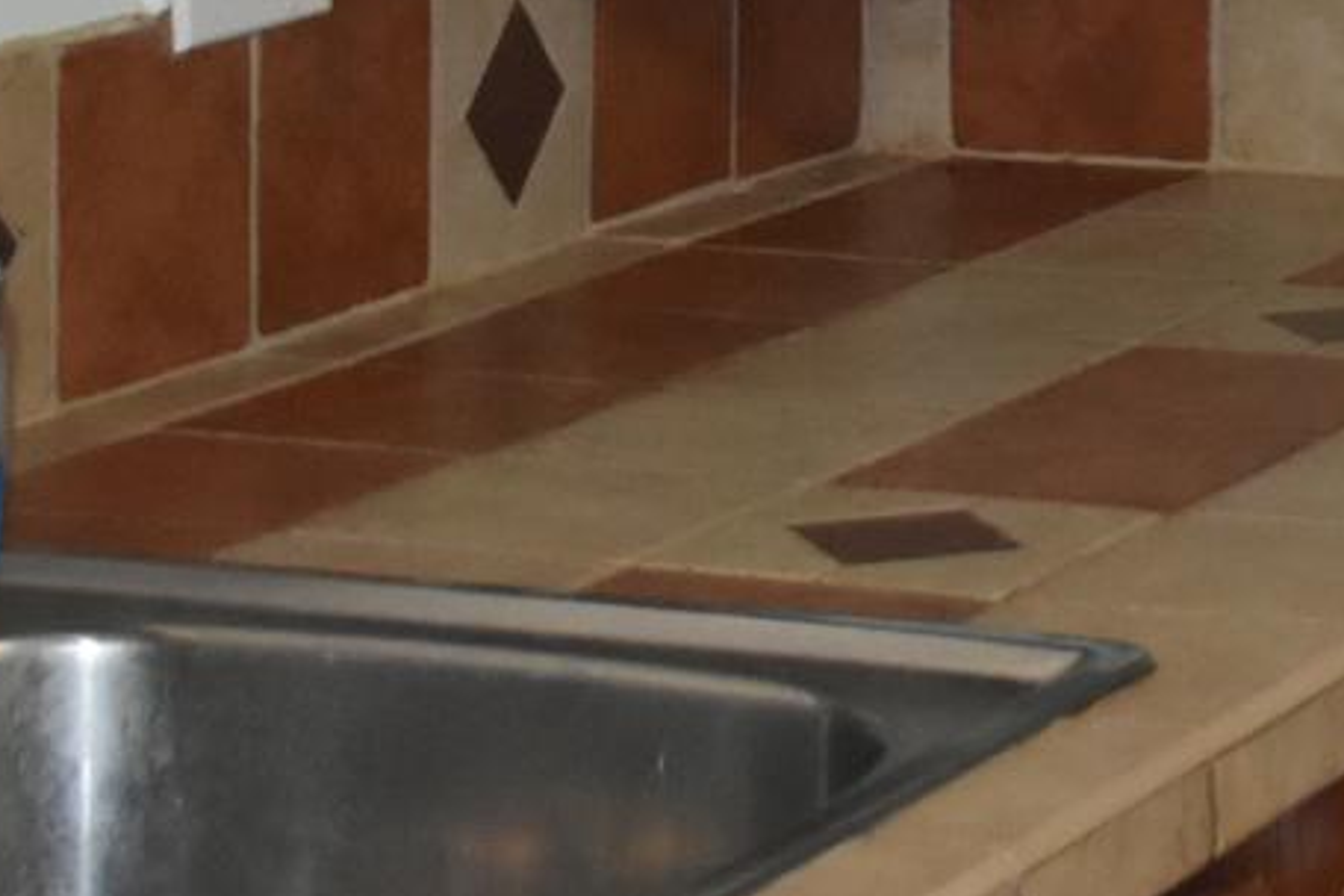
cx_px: 1795
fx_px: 6533
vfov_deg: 7.5
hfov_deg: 11.4
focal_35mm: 175
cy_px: -892
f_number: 4.2
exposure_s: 1/60
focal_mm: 26
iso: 3200
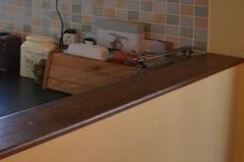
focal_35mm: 62
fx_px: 420
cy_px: -53
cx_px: -227
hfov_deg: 19.9
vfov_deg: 20.0
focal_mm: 10
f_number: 3.5
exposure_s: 1/60
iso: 400
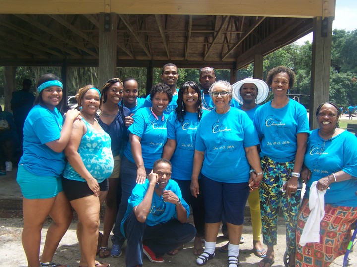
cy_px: 134
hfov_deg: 49.0
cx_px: 178
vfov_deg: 37.7
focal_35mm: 38
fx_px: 392
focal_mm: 6.3
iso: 64
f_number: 2.8
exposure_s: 1/400
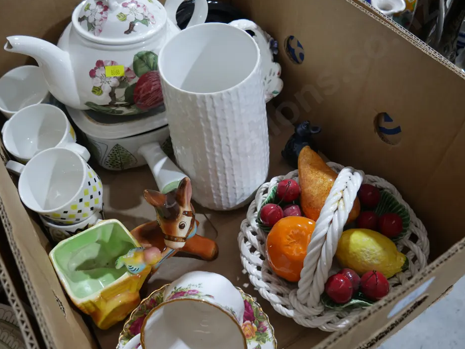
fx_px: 417
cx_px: 227
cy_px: 158
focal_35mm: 31
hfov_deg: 58.3
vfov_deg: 45.4
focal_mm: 14
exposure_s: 1/60
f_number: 3.5
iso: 400
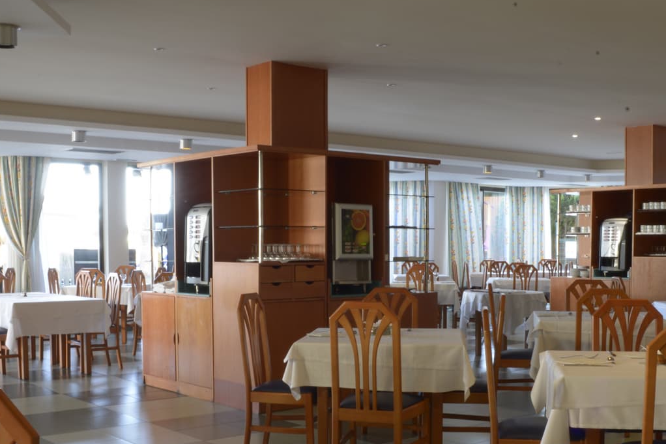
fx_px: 869
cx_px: 371
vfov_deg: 28.4
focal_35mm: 47
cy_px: 300
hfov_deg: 41.9
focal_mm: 24
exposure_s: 2.5
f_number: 20
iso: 160
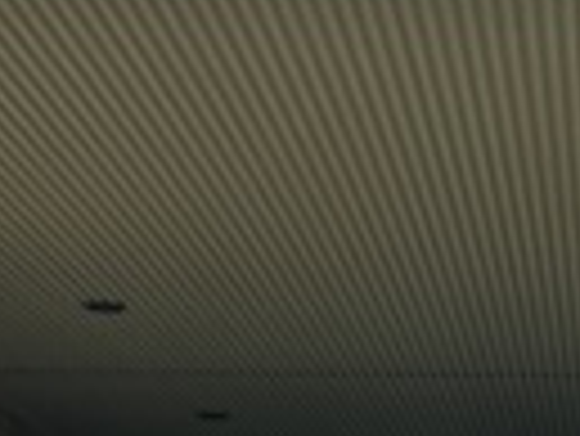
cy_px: 553
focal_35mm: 139
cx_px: 549
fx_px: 2331
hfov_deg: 14.0
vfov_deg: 10.5
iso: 25
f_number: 1.8
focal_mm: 3.99
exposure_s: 1/130
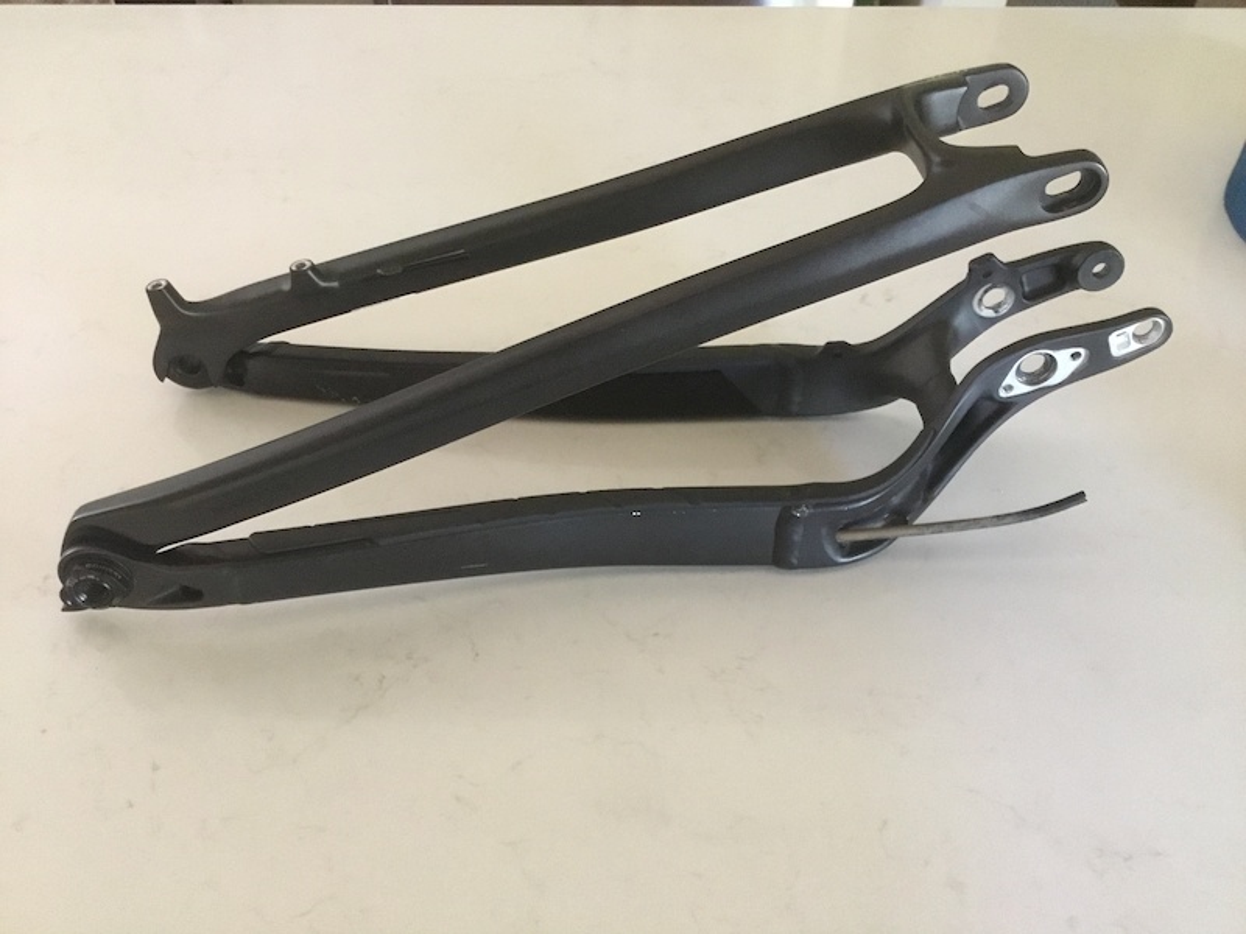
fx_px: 1116
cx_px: 623
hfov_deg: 58.4
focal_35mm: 31
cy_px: 467
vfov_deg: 45.4
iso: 250
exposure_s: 1/15
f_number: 2.4
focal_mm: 3.3
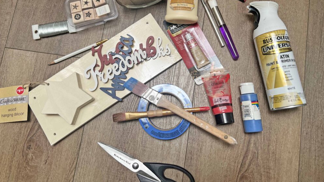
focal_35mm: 29
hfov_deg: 66.1
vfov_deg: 40.1
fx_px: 249
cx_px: 162
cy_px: 77
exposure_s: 1/133
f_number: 1.5
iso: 32
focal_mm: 5.7
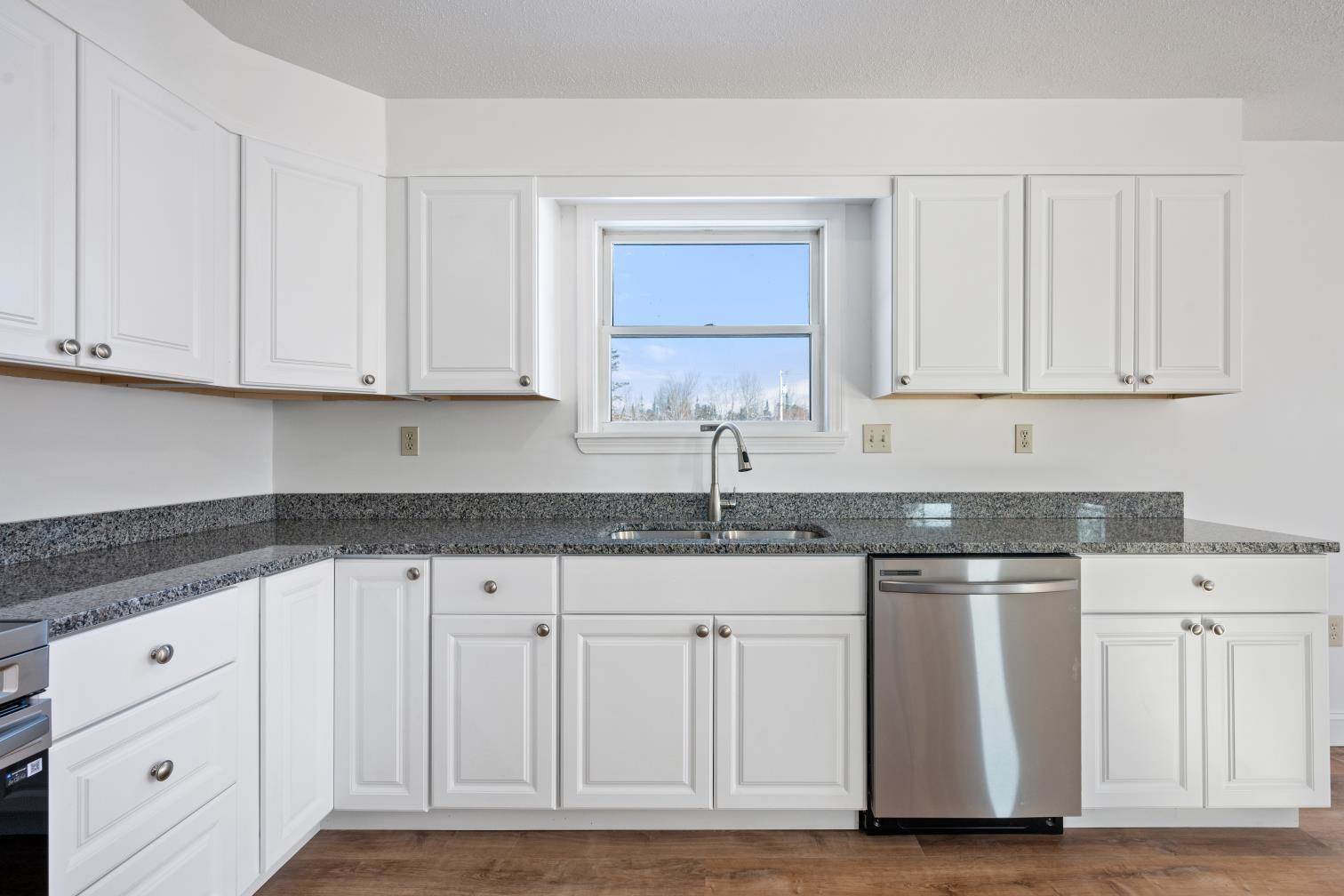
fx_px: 597
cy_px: 448
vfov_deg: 73.7
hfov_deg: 96.7
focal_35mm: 16
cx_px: 672
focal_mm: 16
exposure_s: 1/20
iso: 320
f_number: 8
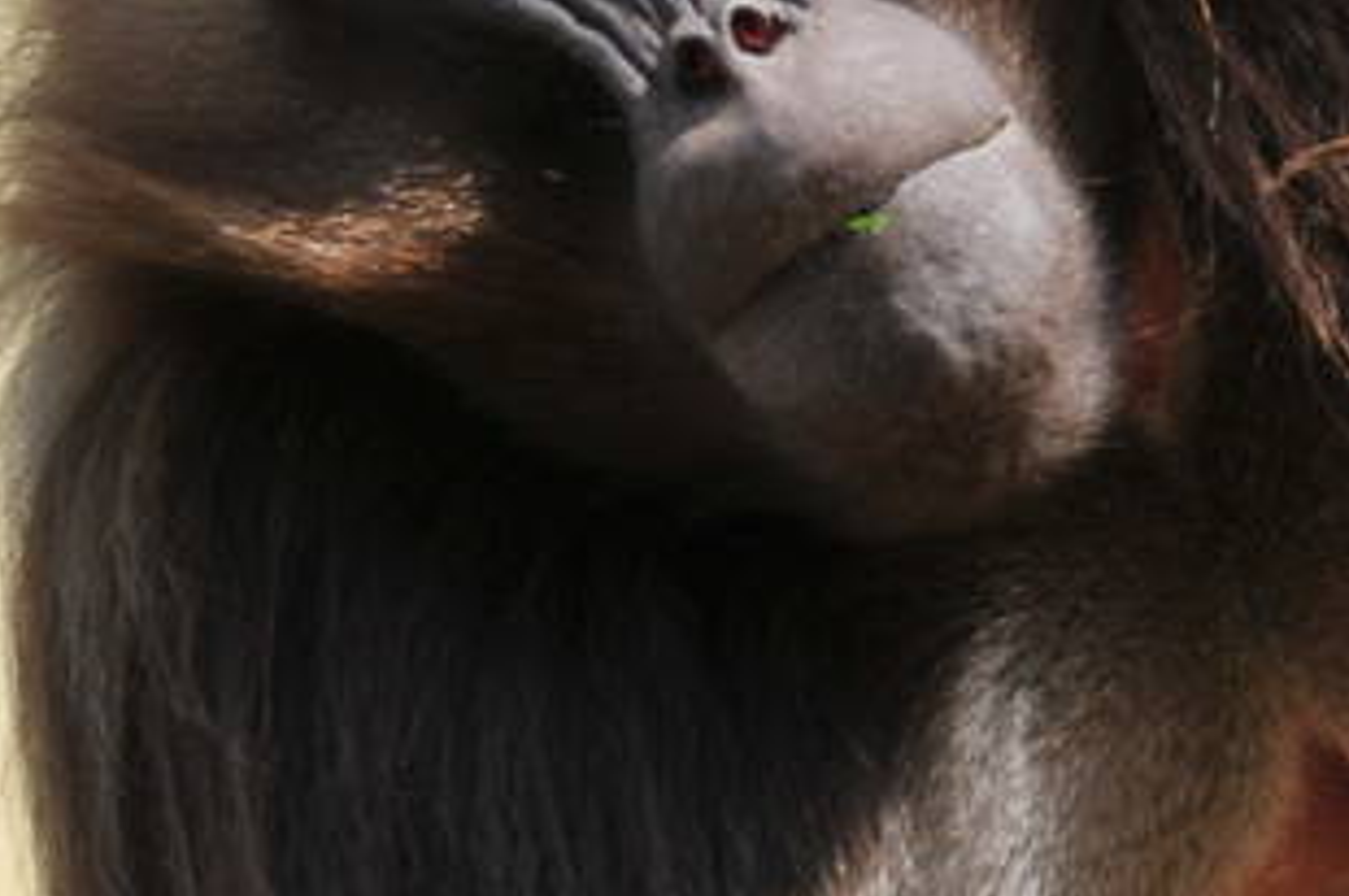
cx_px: 1945
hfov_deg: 1.2
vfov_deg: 0.8
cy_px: 115
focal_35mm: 1780
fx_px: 66629
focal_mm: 230
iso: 200
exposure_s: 1/250
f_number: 8
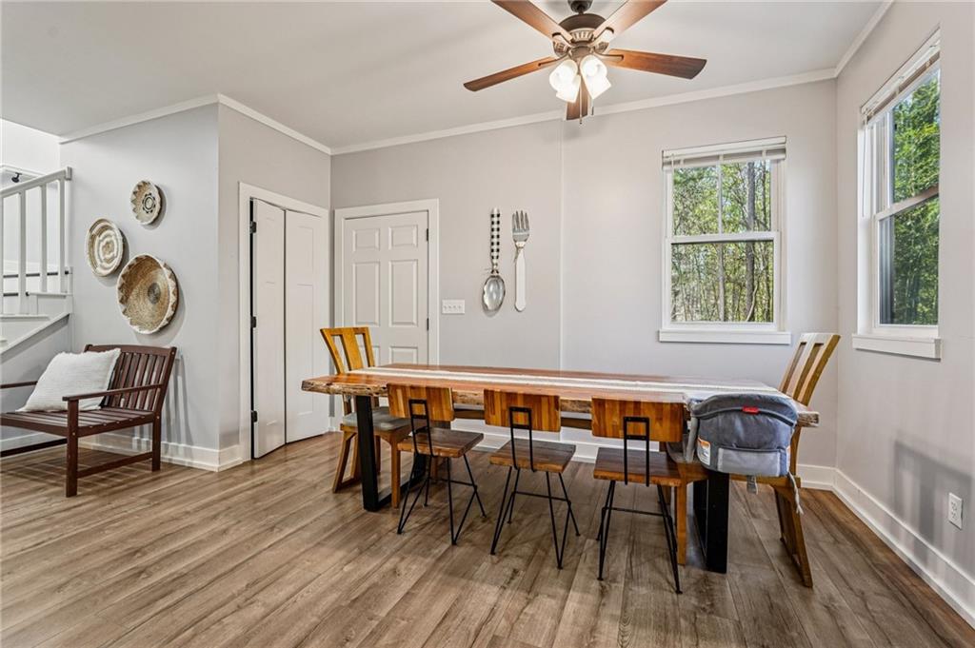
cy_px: 324
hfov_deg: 96.8
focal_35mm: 16
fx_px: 433
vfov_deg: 73.7
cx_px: 488
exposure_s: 1/15
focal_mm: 16
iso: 800
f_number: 8
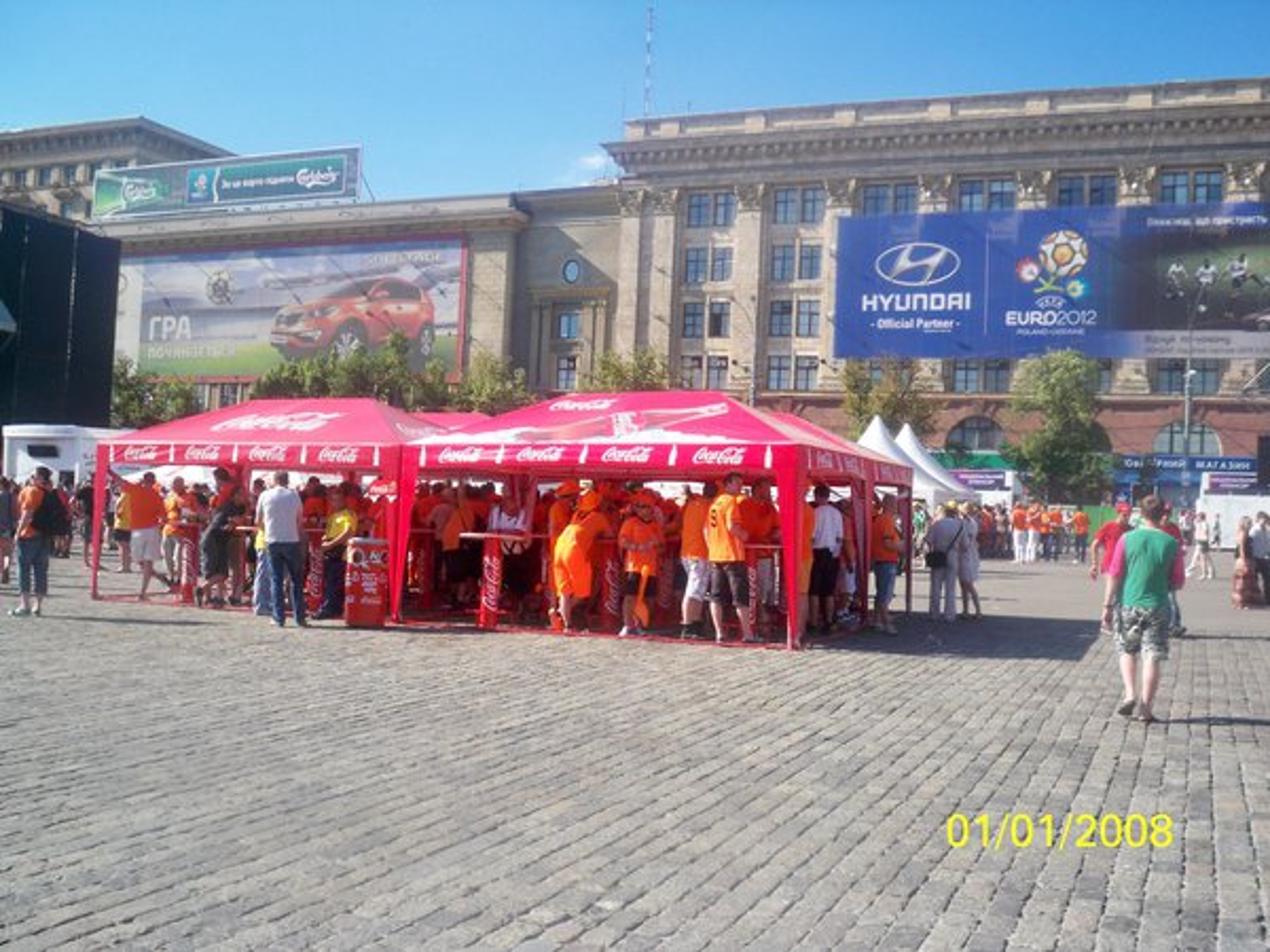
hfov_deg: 52.6
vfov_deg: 40.7
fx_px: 1284
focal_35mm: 35
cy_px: 476
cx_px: 635
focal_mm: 6.3
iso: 80
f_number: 4.7
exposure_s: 1/320
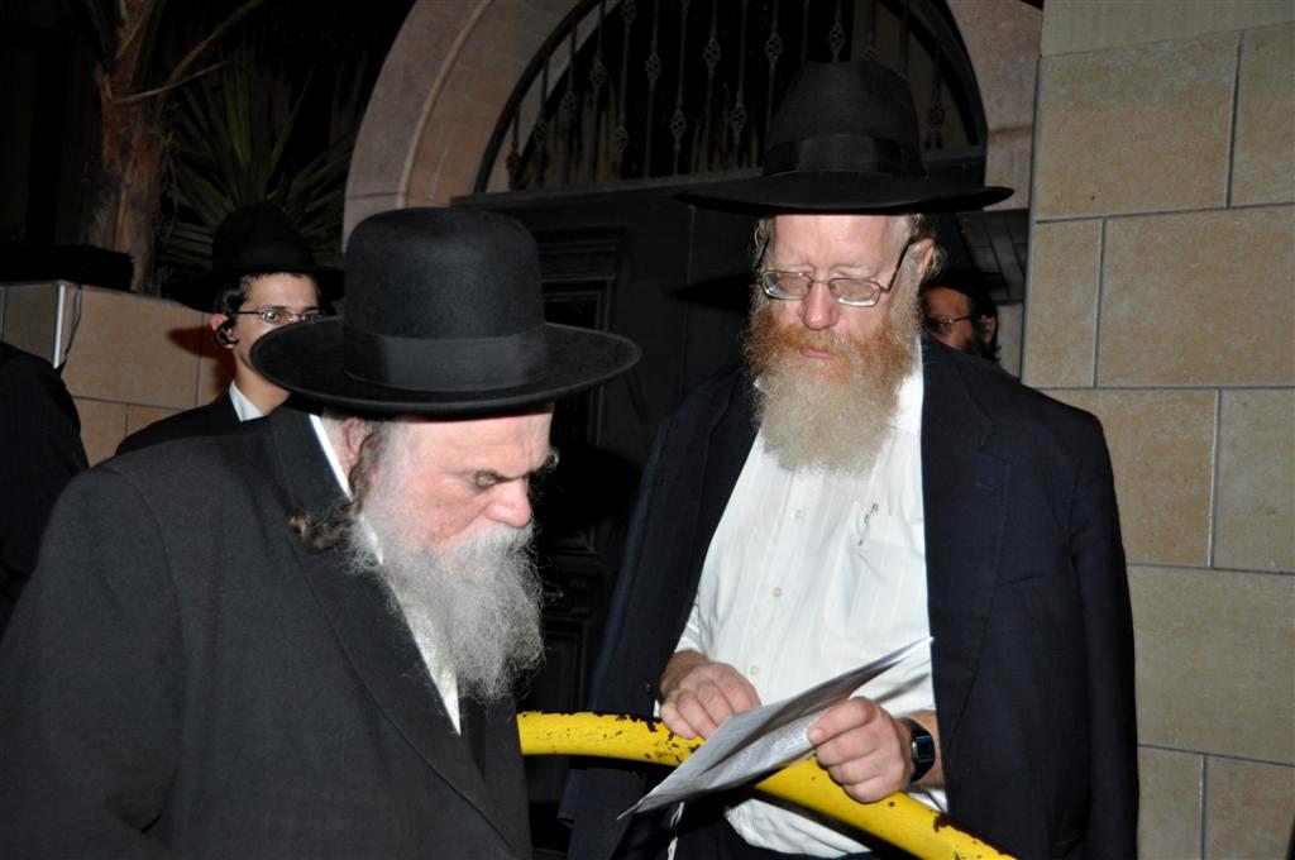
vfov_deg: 26.4
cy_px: 430
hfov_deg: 38.9
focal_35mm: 51
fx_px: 1832
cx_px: 648
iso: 800
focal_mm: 34
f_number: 4.2
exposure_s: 1/60
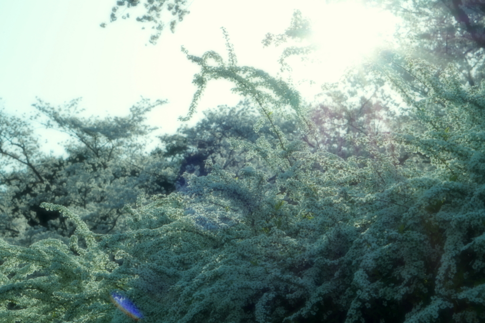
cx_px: 242
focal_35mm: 75
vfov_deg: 18.2
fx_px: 1010
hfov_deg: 27.0
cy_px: 162
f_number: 11
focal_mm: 50
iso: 100
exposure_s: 1/160
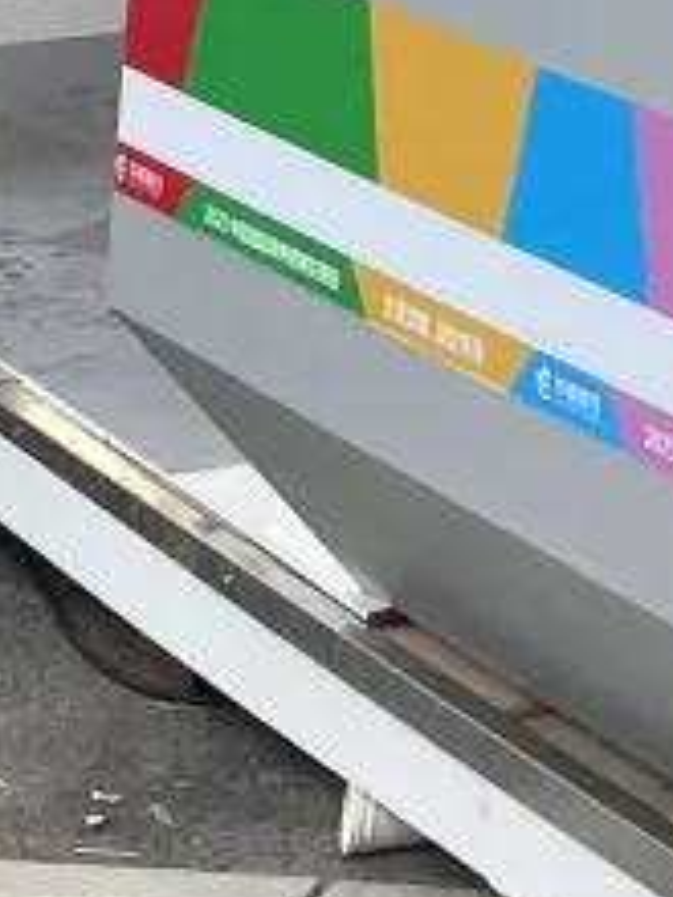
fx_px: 4407
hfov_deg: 8.2
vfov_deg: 9.6
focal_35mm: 170
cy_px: -1586
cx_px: 1436
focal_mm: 4.2
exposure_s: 1/1416
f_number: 1.6
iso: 32
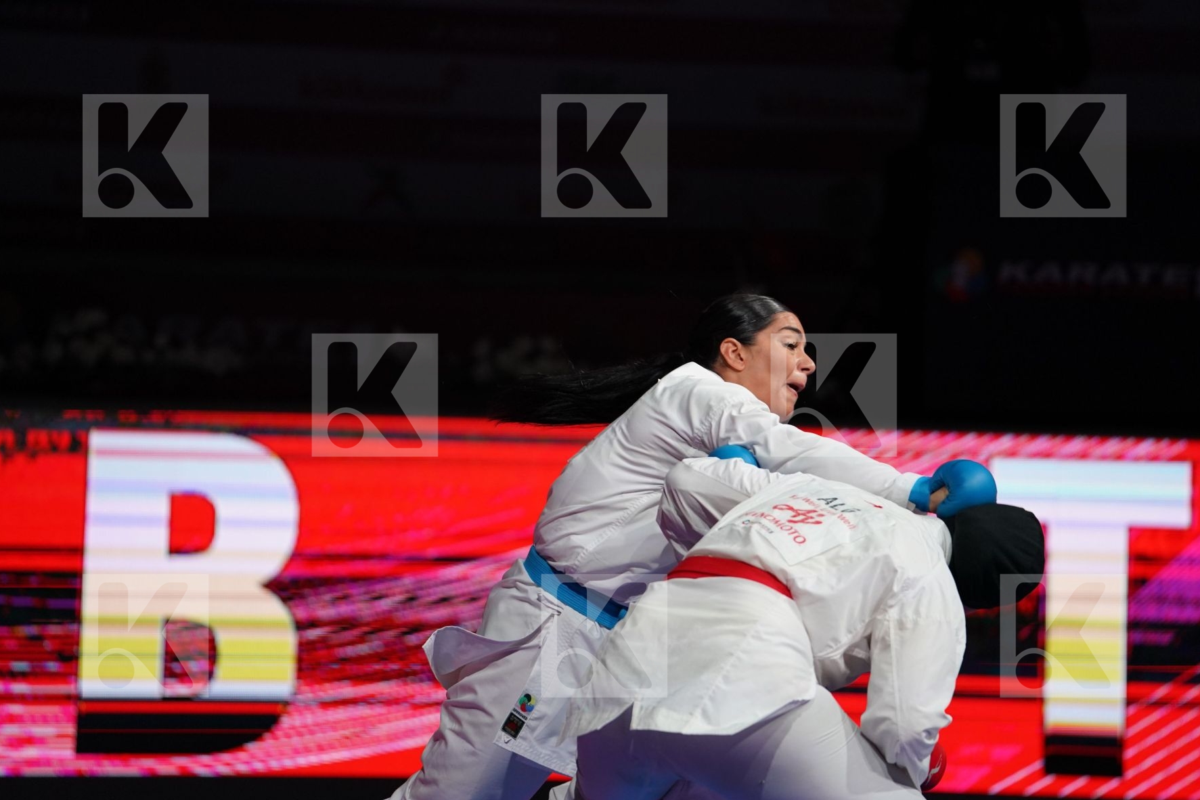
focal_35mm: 203
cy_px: 395
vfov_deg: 6.8
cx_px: 604
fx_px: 6766
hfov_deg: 10.1
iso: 1600
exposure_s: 1/1000
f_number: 2.8
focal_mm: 200
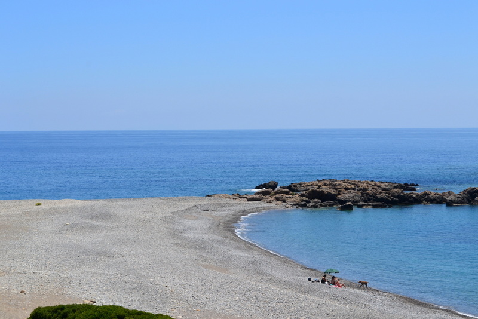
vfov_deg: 16.6
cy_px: 160
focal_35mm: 82
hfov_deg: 24.6
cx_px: 239
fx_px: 1096
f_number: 11
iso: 320
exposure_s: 1/500
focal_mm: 55
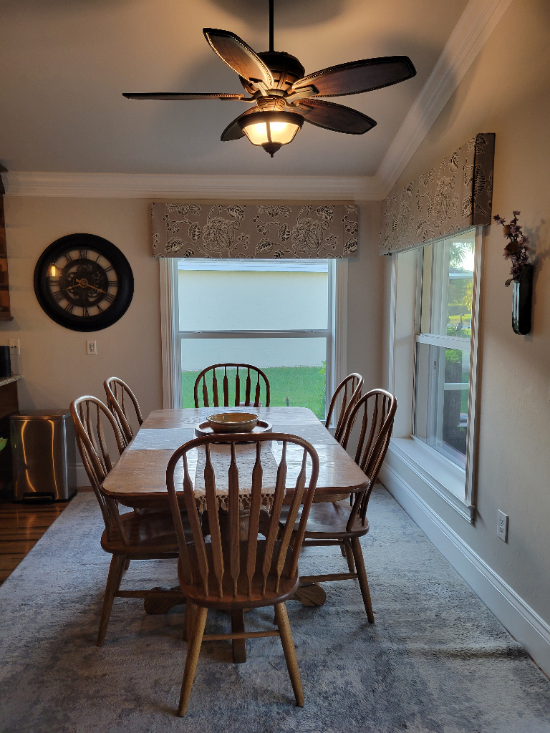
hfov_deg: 53.1
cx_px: 275
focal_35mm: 26
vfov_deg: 67.3
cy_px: 366
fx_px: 551
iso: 160
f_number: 1.8
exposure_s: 1/120
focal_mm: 5.4
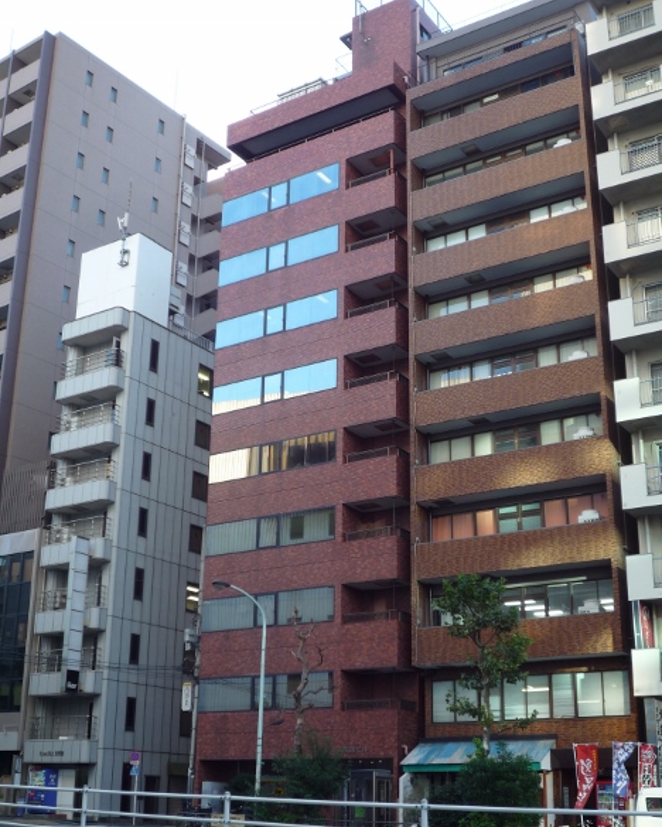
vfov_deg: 39.5
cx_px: 325
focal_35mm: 47
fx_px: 1151
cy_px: 451
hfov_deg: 32.1
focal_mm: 7.8
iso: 100
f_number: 4.3
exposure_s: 1/80
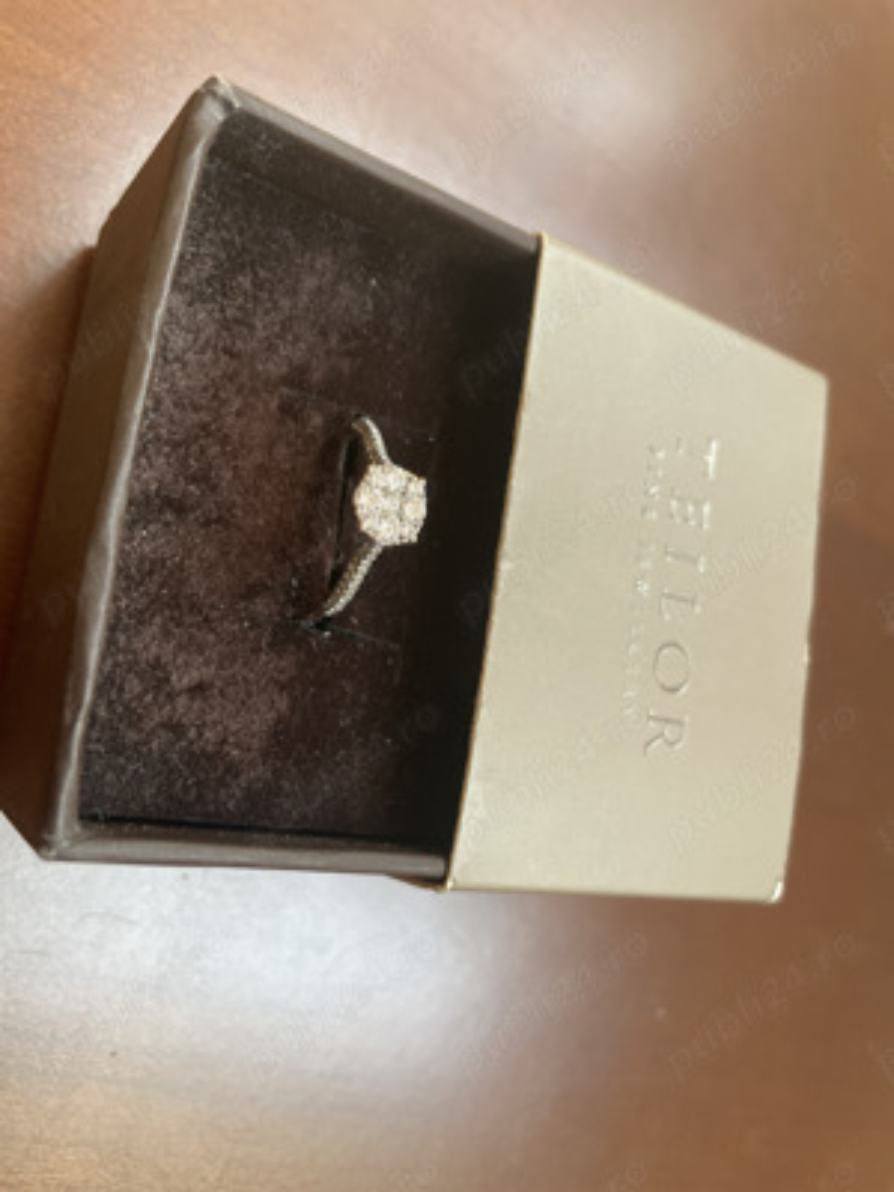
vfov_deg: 67.3
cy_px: 596
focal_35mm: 26
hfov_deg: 53.1
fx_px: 895
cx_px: 447
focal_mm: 4.2
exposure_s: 1/104
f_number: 1.6
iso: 125
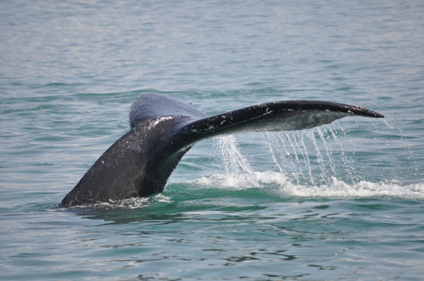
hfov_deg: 6.6
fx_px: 3693
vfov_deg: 4.4
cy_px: 139
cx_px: 221
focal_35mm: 314
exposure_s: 1/1250
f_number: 5.6
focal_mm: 200
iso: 400
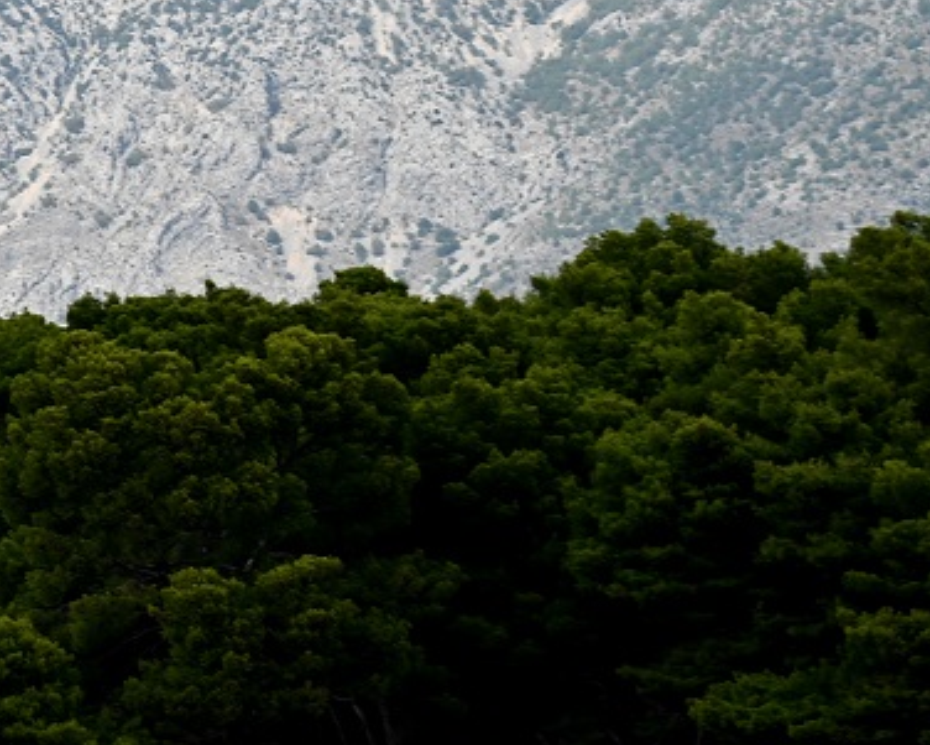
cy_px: 194
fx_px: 9829
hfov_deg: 5.4
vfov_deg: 4.3
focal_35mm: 357
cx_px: -425
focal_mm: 110
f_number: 5.6
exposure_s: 1/500
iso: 125
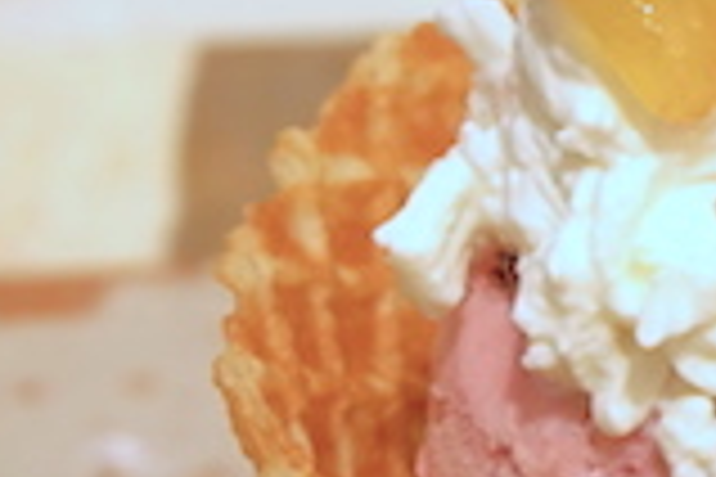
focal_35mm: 113
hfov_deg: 17.2
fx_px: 2247
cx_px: 878
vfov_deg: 12.1
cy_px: 382
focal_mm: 20.1
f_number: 4.5
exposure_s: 1/60
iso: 400
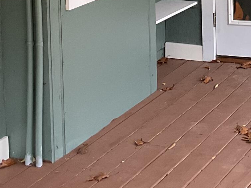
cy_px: -103
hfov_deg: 16.8
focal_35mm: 115
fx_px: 833
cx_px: 248
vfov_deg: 12.2
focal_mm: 3
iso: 64
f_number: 1.8
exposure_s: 1/60
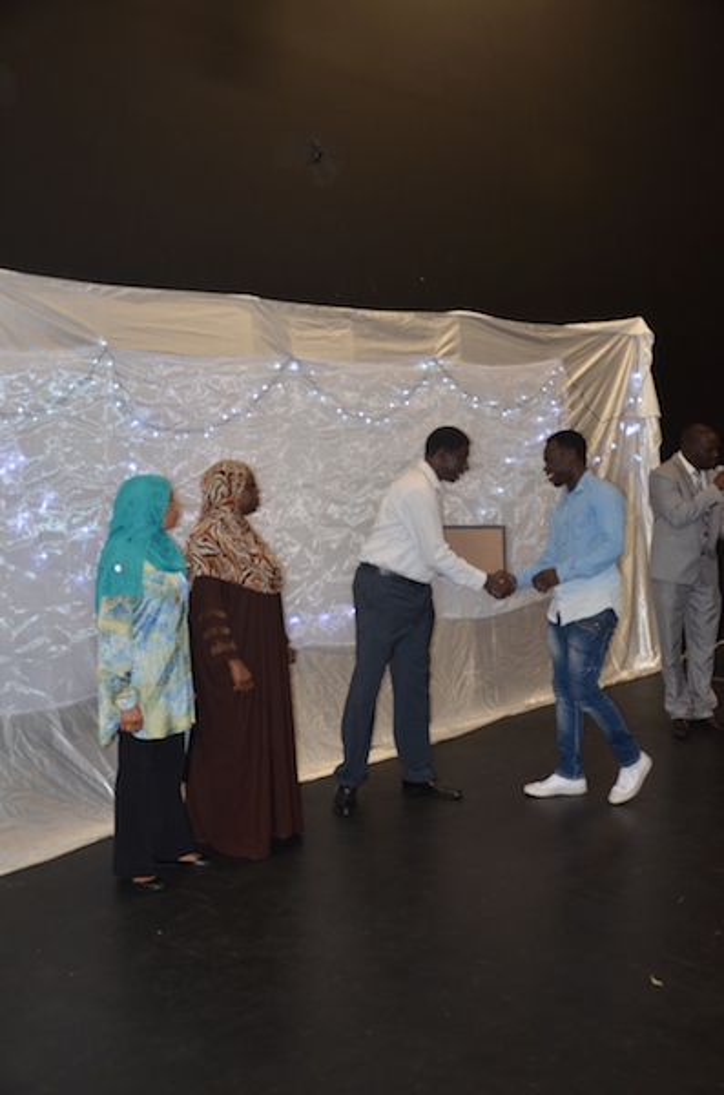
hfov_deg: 34.0
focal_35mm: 39
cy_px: 548
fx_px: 1183
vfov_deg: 49.7
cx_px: 362
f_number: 4
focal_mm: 26
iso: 800
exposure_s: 1/60
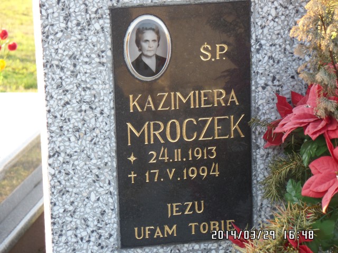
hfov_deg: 14.0
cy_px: 126
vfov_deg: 10.5
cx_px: 169
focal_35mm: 141
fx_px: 1377
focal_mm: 25.2
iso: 120
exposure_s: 1/60
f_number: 4.2
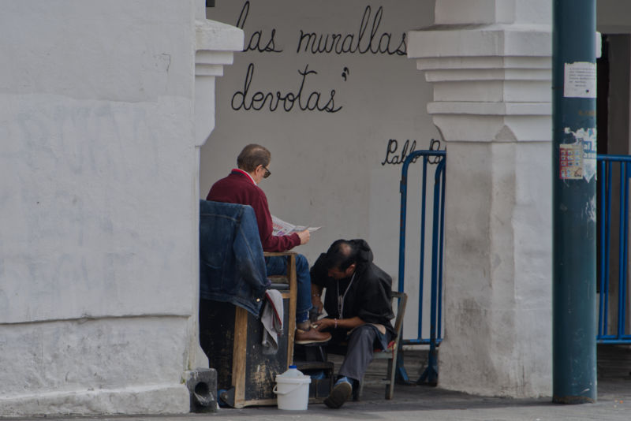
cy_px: 210
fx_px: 2604
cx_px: 316
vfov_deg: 9.2
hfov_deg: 13.8
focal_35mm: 148
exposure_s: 1/250
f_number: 5
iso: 100
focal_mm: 99
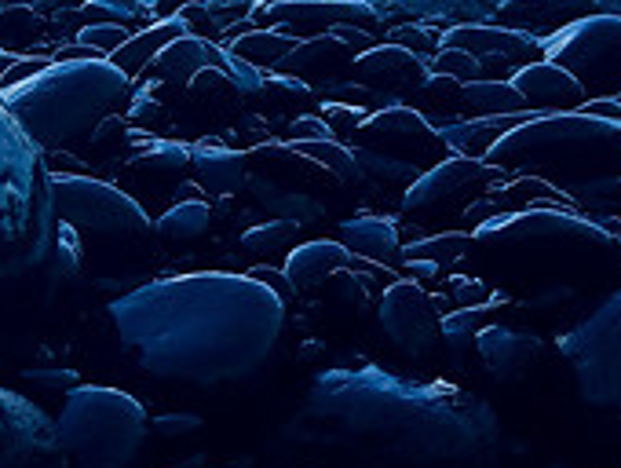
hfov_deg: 17.1
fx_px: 1958
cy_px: -15
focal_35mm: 109
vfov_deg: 13.4
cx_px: -142
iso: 25
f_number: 2.2
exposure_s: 1/927
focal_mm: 4.15
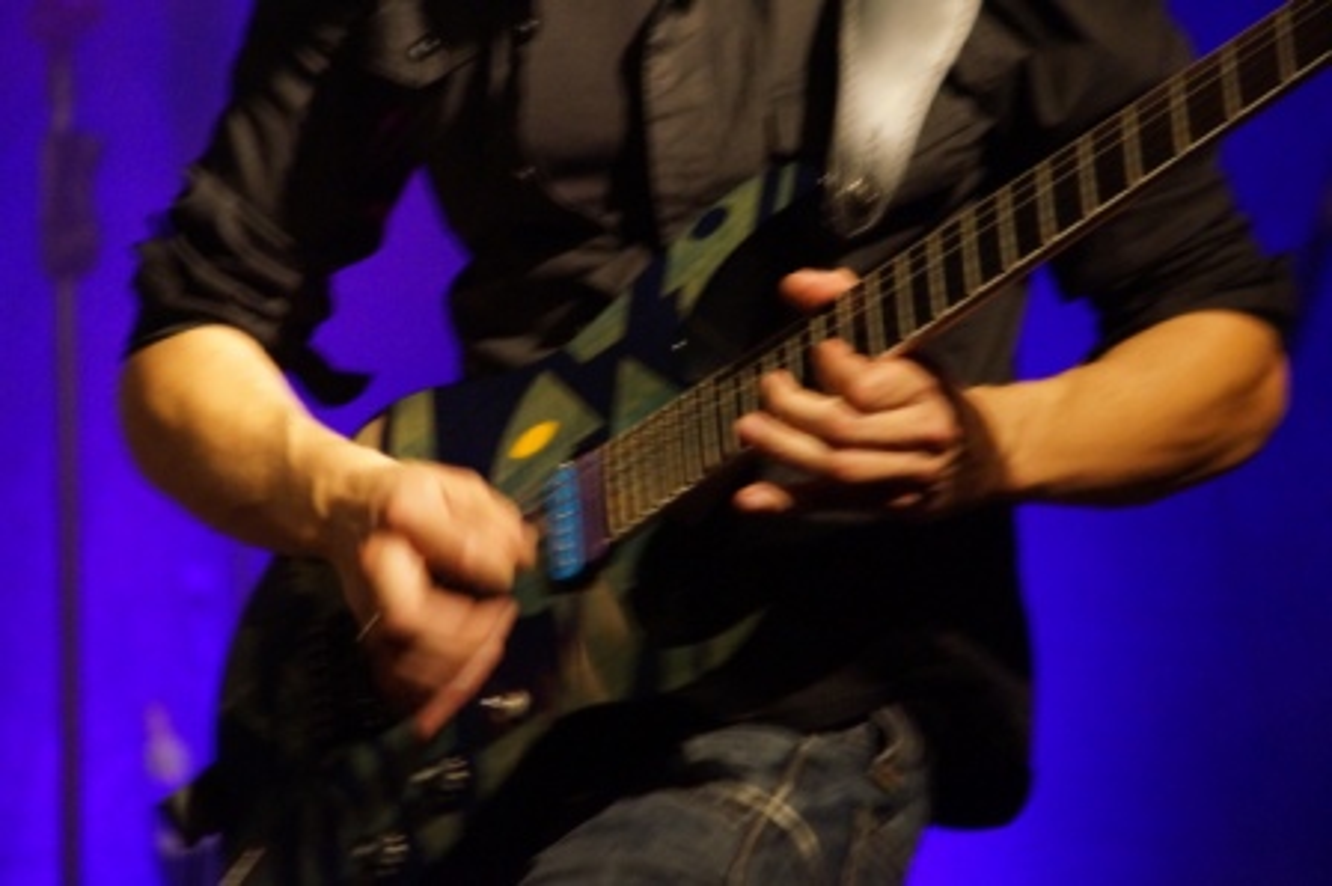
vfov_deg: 4.4
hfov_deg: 6.5
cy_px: 443
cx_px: 666
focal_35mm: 315
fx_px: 11646
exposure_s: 1/30
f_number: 6.3
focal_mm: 210
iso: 3200
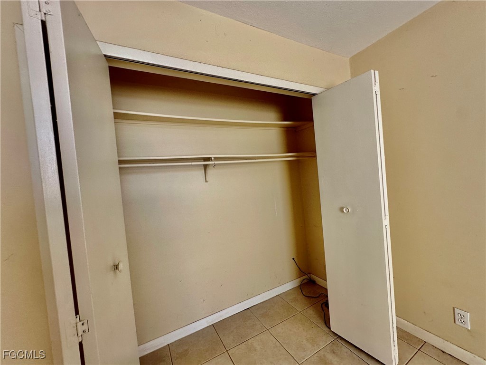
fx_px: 197
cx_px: 243
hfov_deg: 102.1
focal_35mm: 14
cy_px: 182
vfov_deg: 85.7
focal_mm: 2.22
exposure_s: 1/99
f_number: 2.2
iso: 100
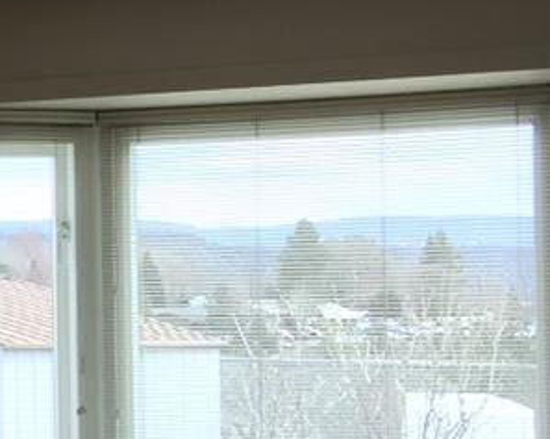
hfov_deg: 11.8
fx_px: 2325
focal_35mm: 143
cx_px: -613
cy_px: 280
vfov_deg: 10.8
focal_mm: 4.15
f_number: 2.2
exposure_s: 1/120
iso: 40
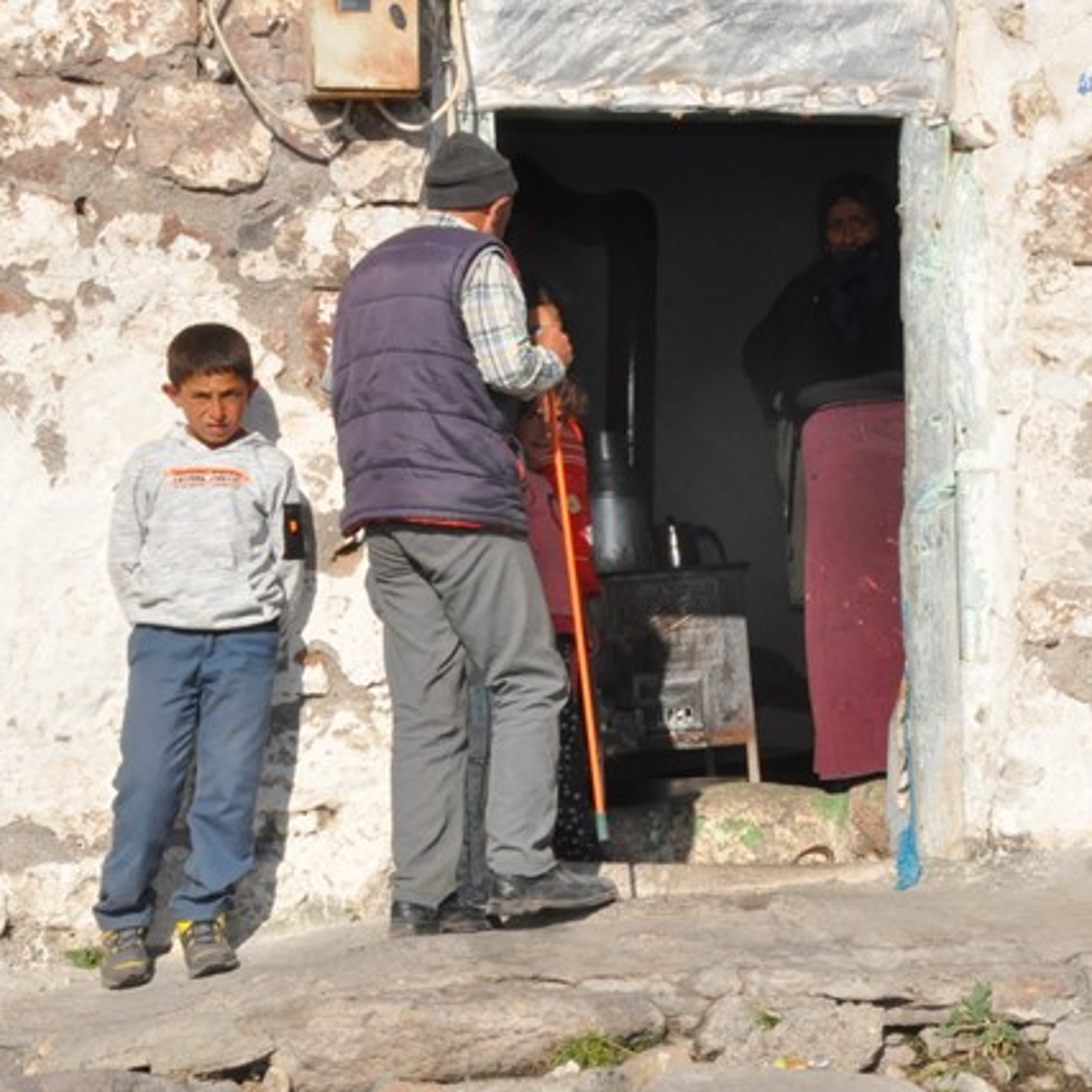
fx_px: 4568
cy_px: 542
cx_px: 719
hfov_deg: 13.6
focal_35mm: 128
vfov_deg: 13.6
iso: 1600
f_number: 36
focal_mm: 66
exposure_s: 1/200
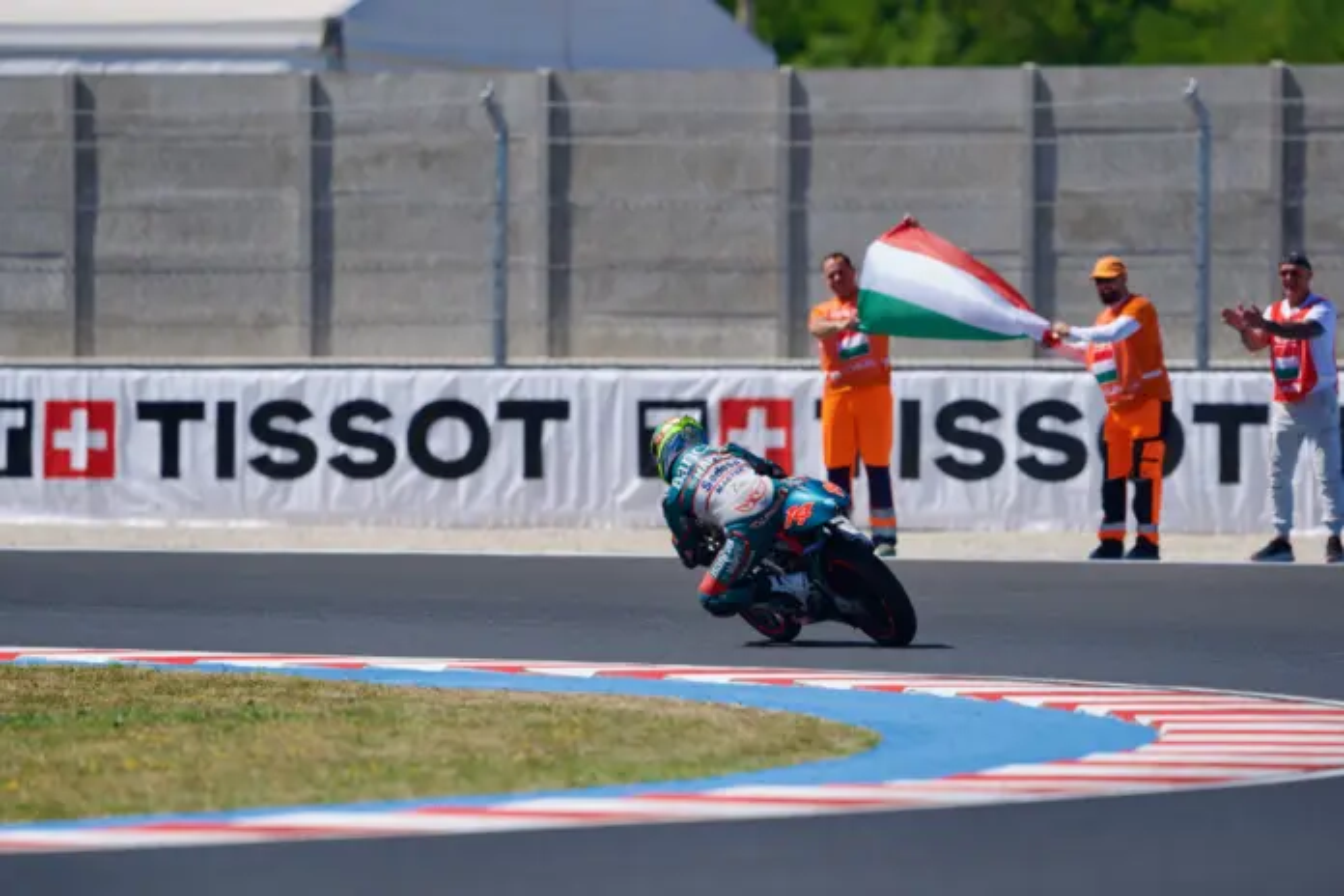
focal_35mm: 400
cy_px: 448
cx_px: 672
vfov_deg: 3.4
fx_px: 14932
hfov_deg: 5.2
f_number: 4.5
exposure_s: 1/1600
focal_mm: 400
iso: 125
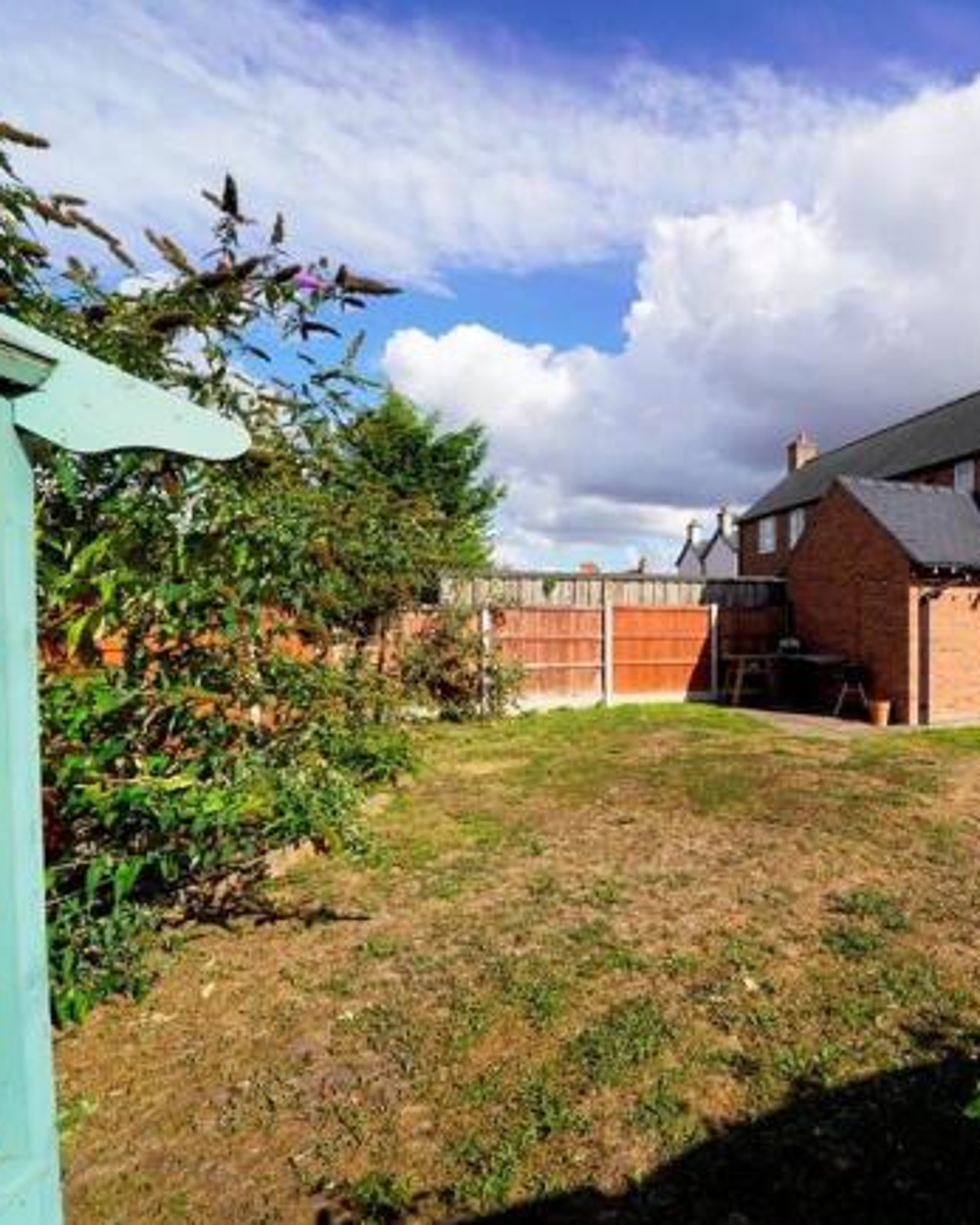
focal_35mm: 17
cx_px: 750
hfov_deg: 71.0
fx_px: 617
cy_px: 614
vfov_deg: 89.7
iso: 100
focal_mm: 12
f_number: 10
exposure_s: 1/160
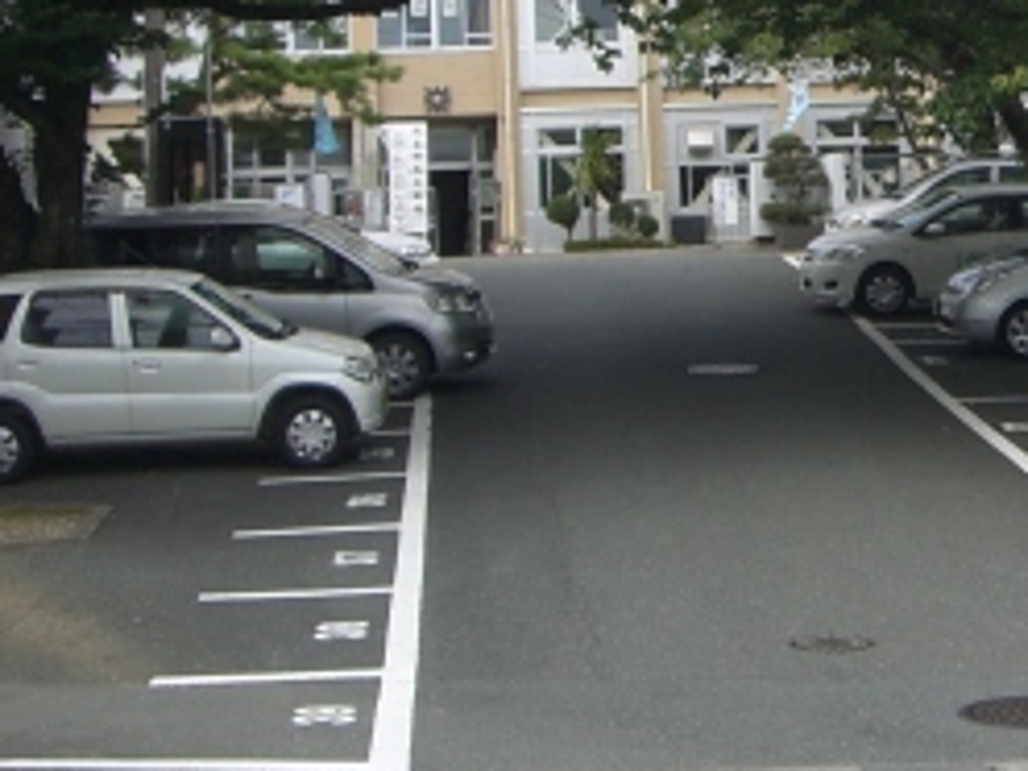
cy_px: 58
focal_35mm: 98
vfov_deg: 14.9
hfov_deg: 19.4
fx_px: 2910
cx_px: 1065
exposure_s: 1/320
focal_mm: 6.2
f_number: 4.3
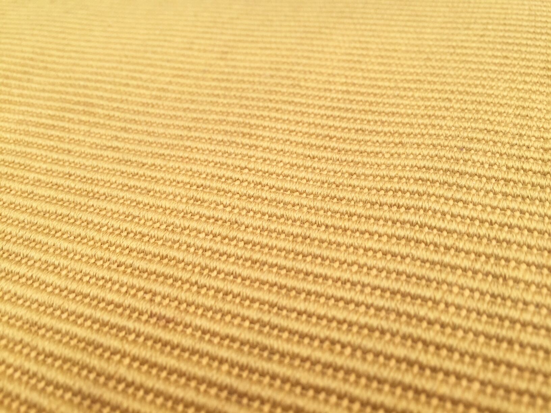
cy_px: 206
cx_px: 276
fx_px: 462
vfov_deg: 48.2
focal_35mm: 29
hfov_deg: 61.7
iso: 32
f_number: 2.2
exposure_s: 1/370
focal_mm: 4.15
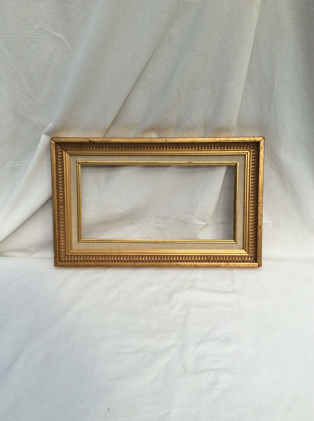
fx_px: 388
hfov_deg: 44.1
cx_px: 157
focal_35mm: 32
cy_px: 210
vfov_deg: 56.9
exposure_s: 1/252
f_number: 2.4
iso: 32
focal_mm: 3.3
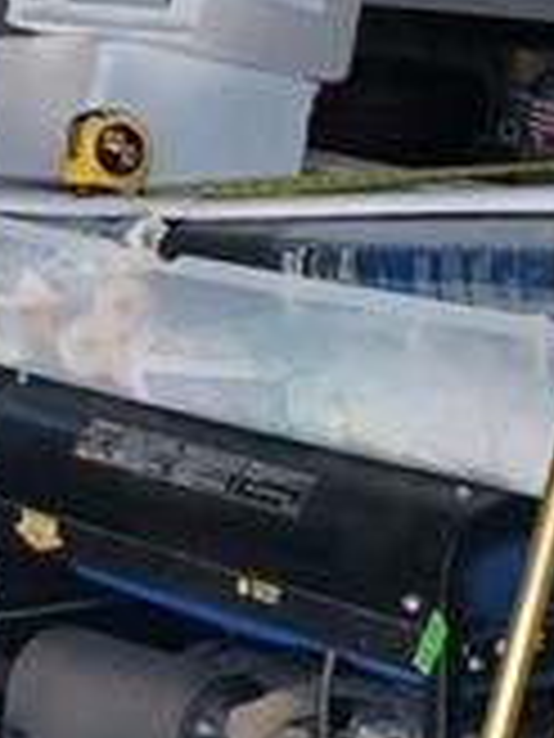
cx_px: -347
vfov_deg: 10.7
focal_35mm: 183
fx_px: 3905
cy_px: 63
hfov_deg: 7.9
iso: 32
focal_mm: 4.6
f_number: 1.8
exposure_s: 1/158
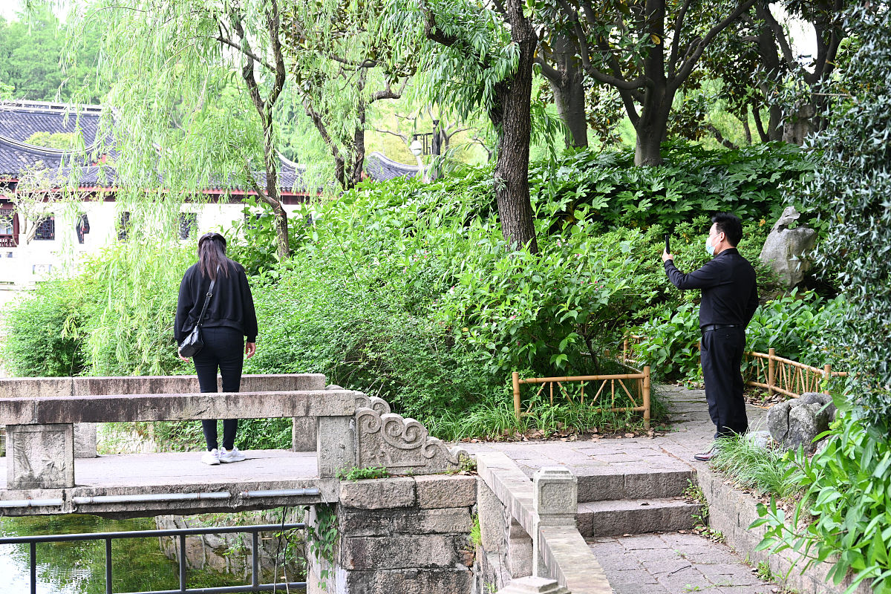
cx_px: 446
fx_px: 1510
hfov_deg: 32.9
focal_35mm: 61
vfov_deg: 22.3
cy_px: 297
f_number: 6
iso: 1600
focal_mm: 61
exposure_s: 1/640
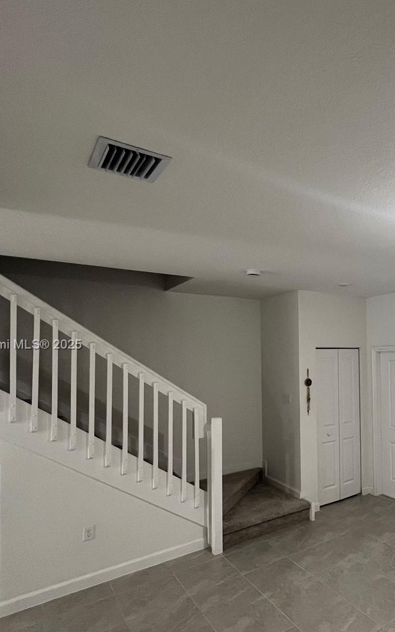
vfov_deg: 82.1
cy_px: 345
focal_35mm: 21
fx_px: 362
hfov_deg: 49.5
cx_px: 371
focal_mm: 1.57
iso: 320
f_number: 1.8
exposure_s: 1/60
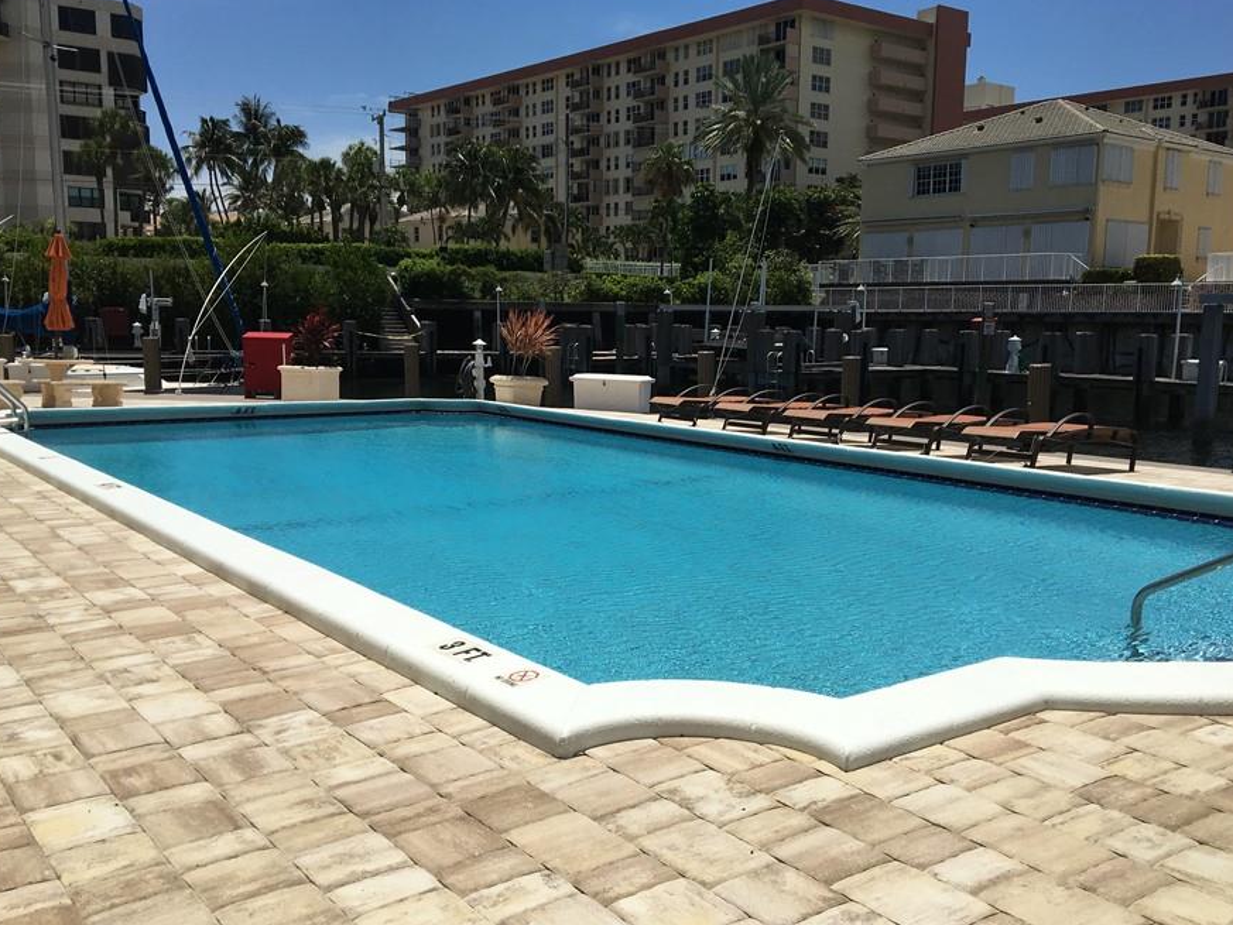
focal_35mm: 34
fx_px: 1211
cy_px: 497
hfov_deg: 53.9
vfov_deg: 41.8
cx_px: 658
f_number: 2.2
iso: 25
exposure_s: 1/3846
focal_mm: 4.15
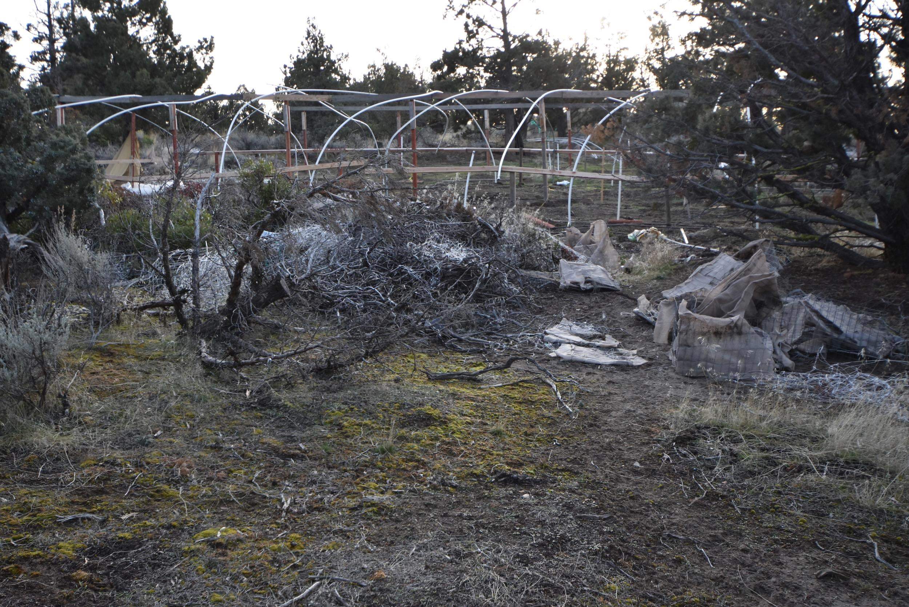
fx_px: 909
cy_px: 304
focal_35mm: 36
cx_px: 454
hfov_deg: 53.1
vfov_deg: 36.9
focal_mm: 24
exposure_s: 1/250
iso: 400
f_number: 5.6
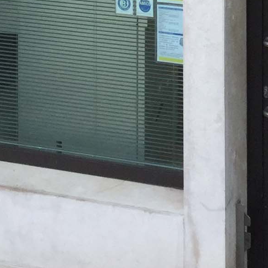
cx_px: 280
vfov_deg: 10.5
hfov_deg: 11.3
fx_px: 1340
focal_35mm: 153
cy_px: -263
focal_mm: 3.3
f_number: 2.4
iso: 25
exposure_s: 1/100
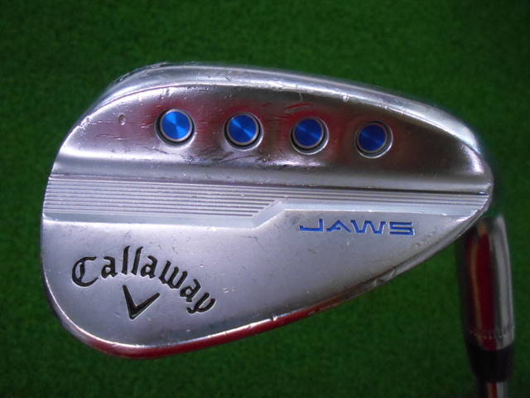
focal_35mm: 26
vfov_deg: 53.1
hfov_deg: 67.3
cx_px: 265
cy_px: 199
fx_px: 398
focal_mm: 4.6
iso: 800
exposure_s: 1/250
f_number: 3.2
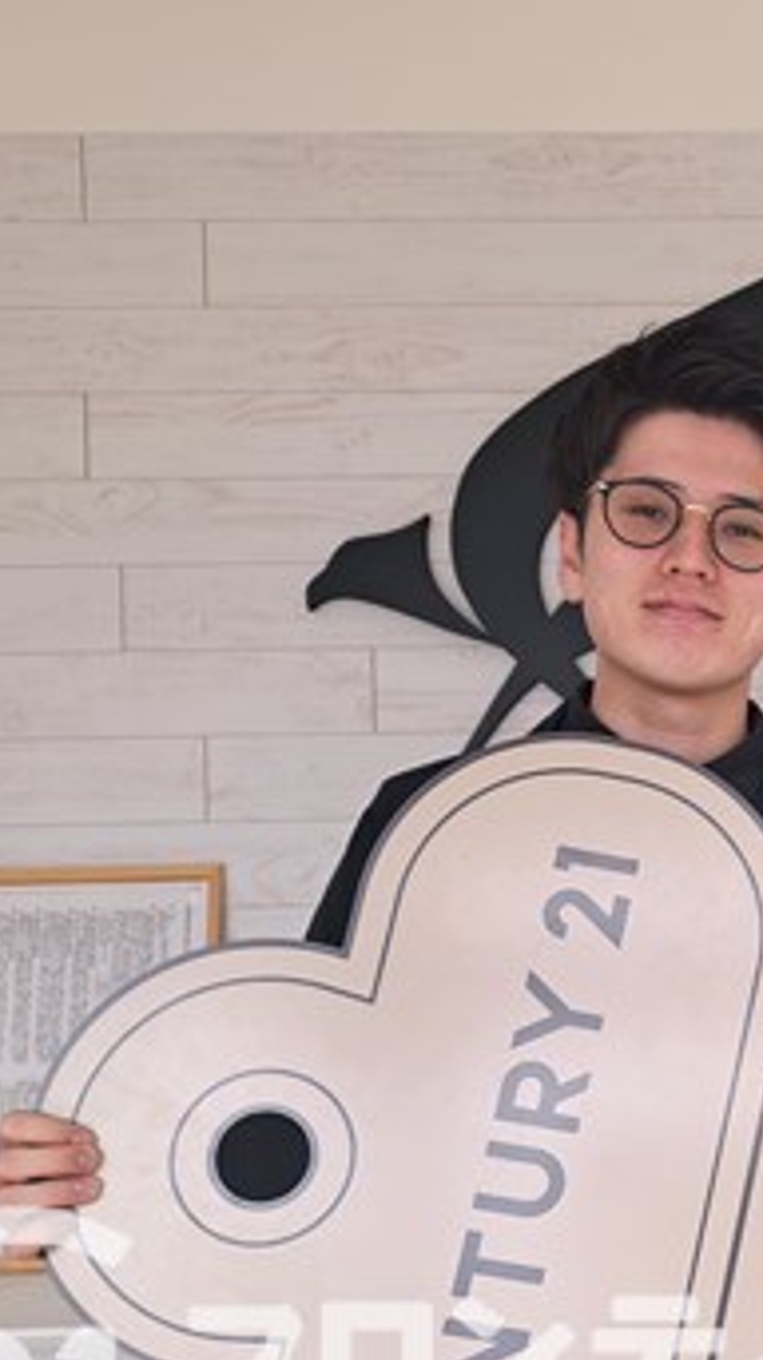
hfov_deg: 21.5
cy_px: 891
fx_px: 1765
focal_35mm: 49
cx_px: 1045
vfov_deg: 41.6
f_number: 1.8
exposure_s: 1/100
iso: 50
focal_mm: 5.23
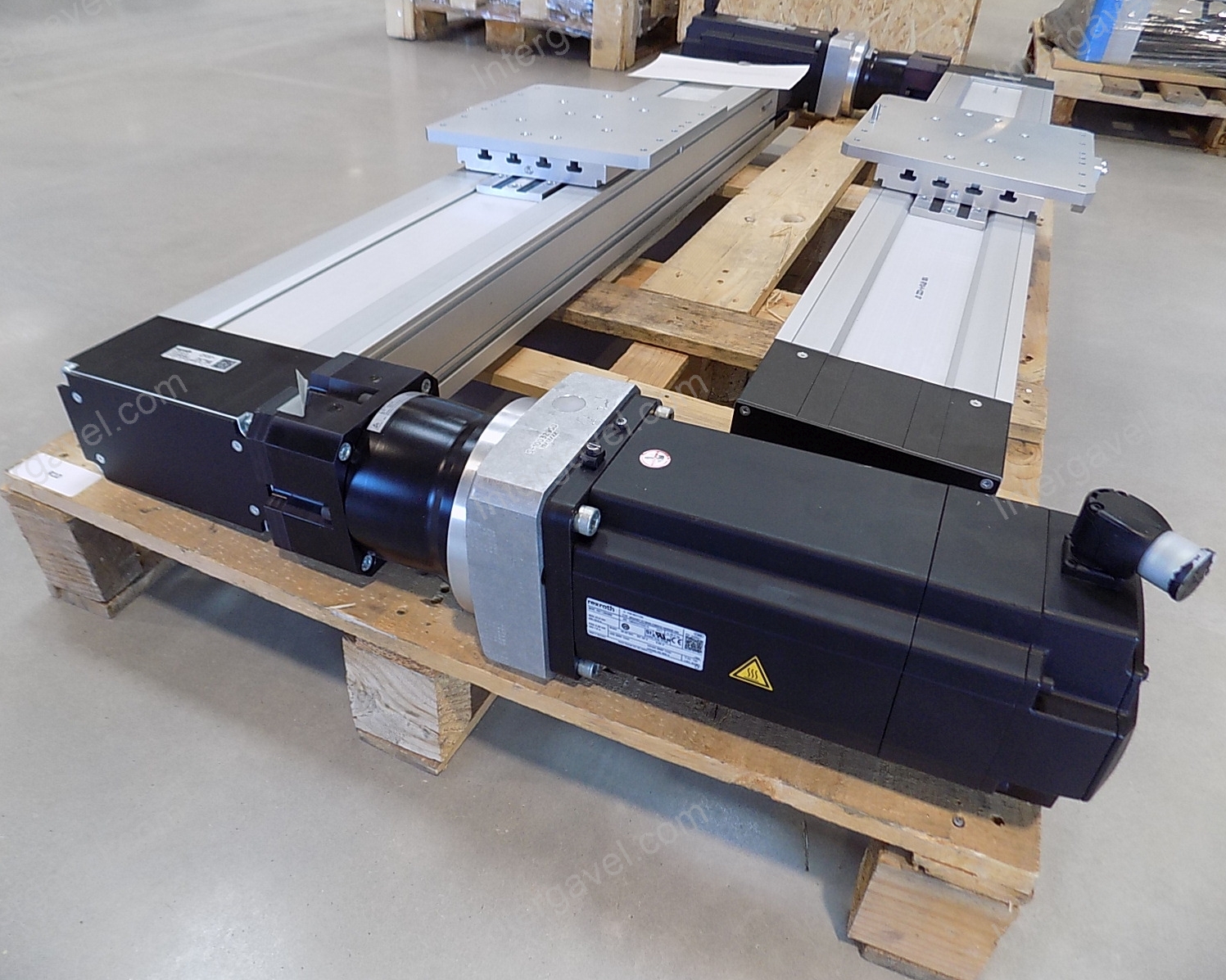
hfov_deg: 70.3
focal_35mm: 24
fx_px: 871
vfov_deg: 58.8
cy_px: 490
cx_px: 596
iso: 140
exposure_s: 1/30
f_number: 3.1
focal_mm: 4
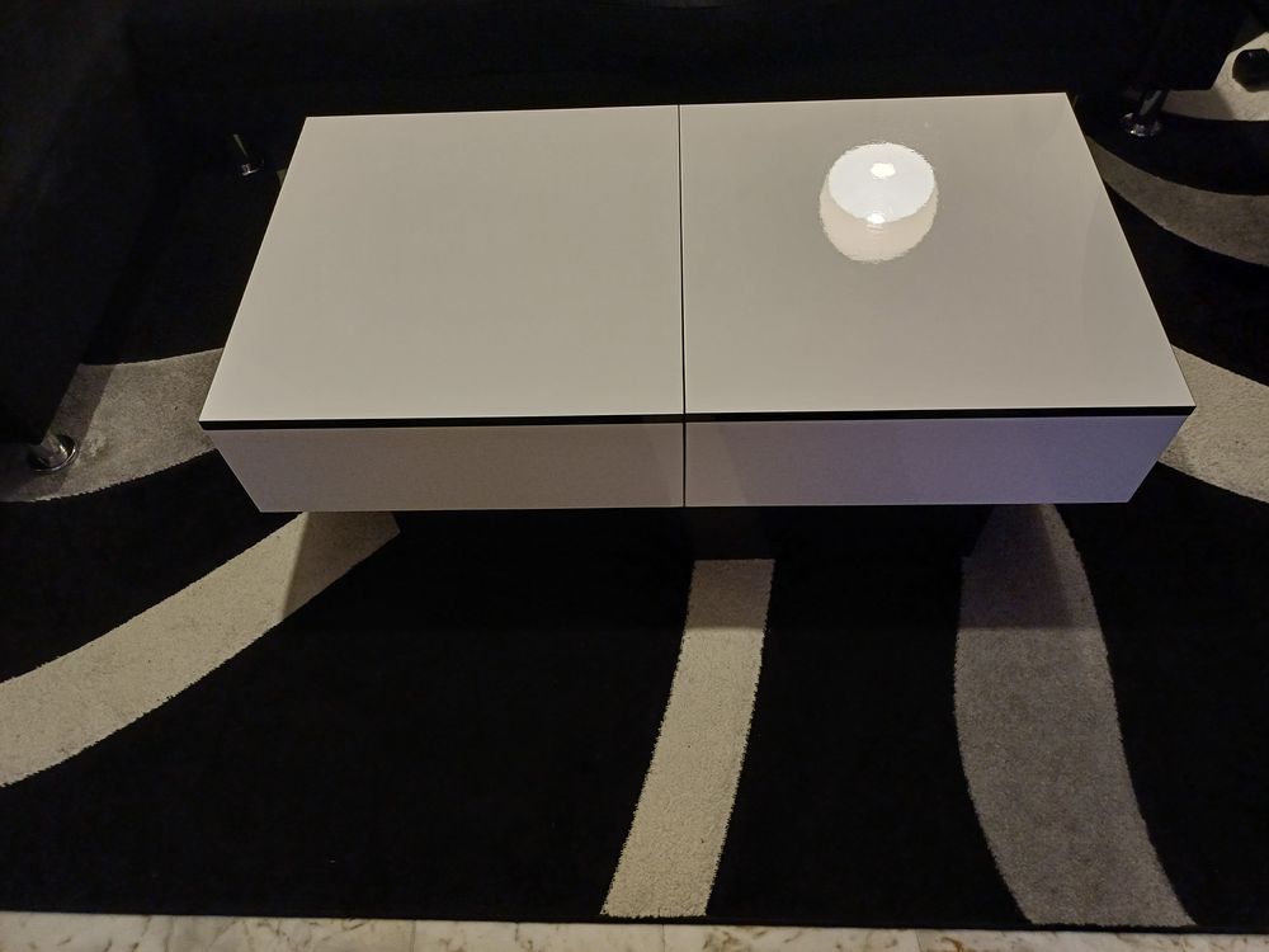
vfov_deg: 54.9
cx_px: 634
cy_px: 476
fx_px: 916
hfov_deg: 69.4
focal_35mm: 25
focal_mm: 4.65
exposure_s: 1/30
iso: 400
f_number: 1.8
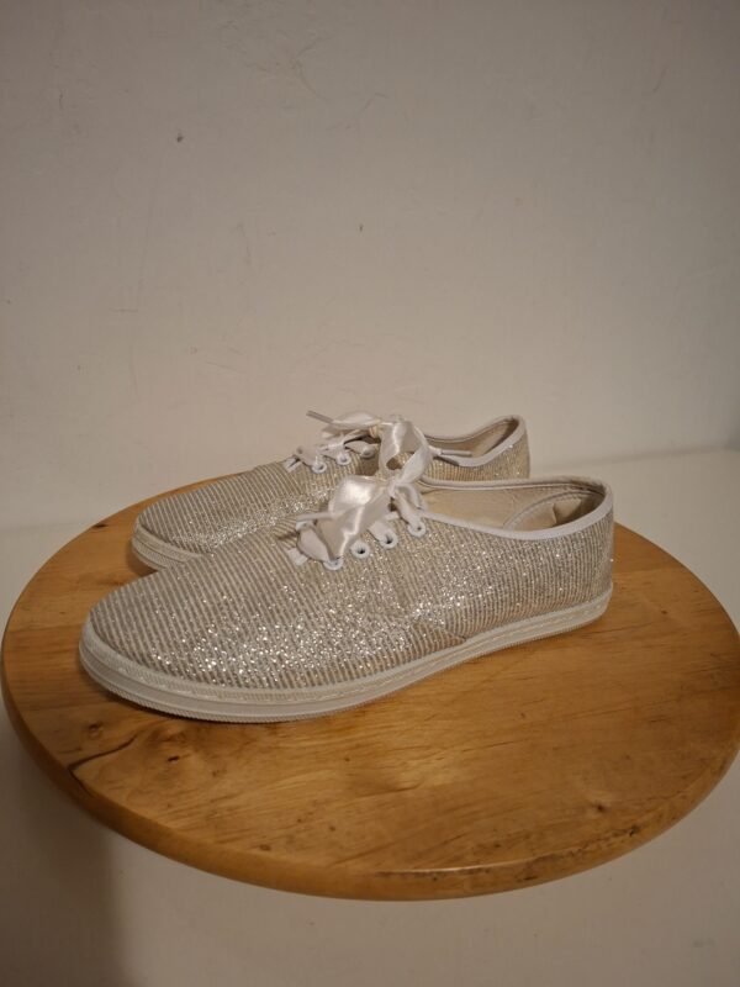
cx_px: 370
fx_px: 656
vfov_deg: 73.9
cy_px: 494
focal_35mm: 23
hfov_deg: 58.9
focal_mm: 5.54
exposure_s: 1/24
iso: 640
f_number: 1.8
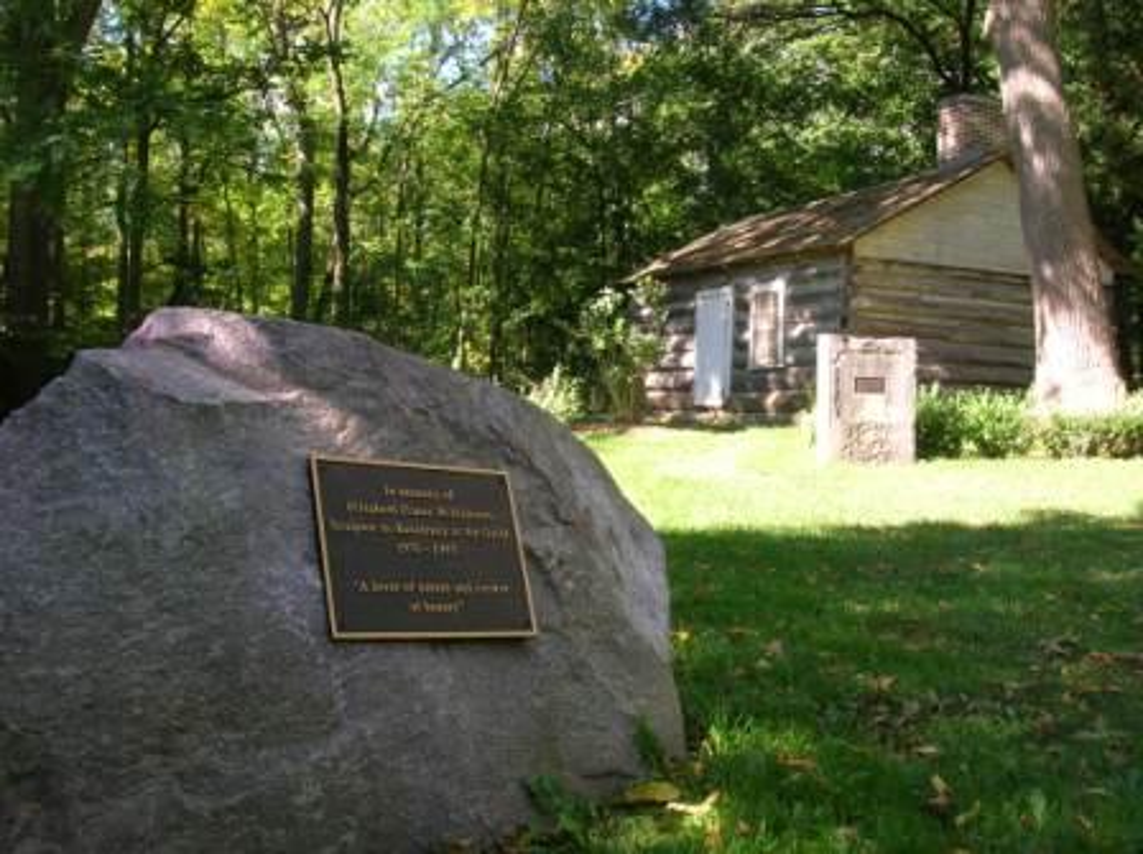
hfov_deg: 54.0
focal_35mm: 34
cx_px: 572
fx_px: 1121
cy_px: 427
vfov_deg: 41.7
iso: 50
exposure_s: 1/50.5
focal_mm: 5.7
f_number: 4.9
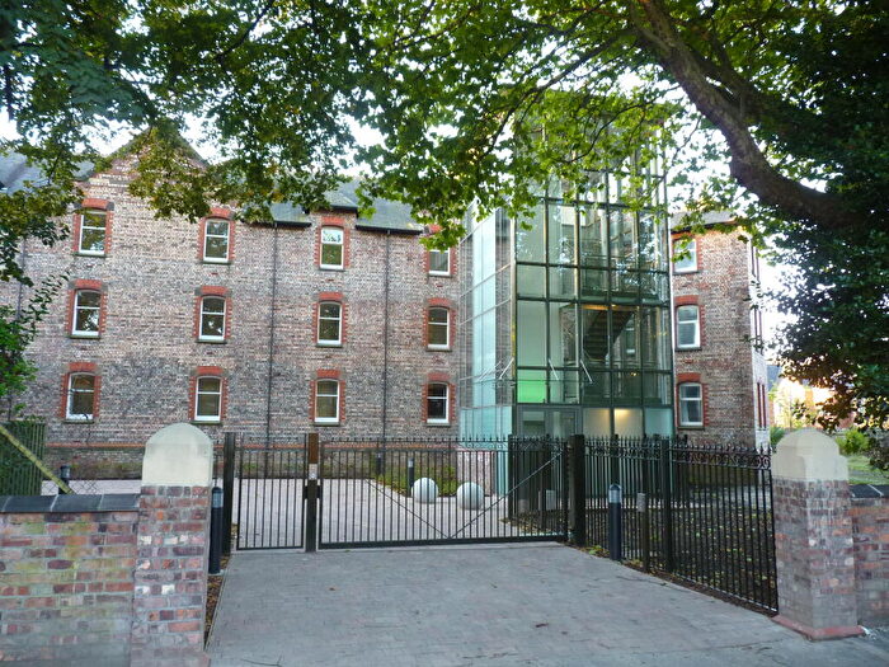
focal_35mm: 27
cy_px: 334
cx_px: 444
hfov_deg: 65.3
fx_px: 693
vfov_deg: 51.4
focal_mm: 4.8
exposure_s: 1/30
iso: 160
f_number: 2.8
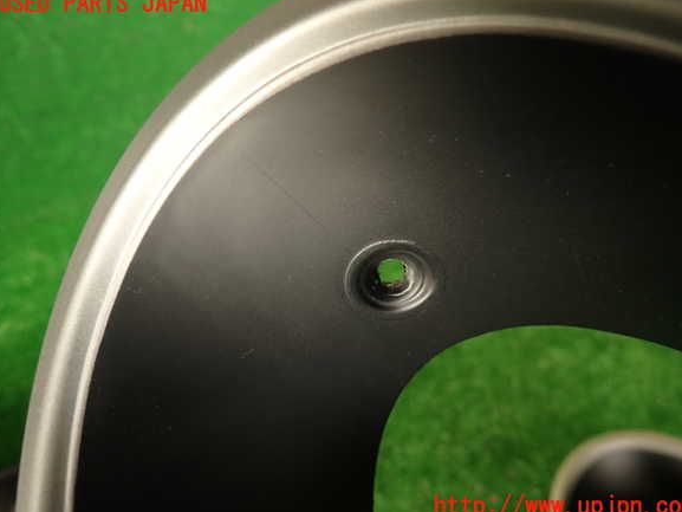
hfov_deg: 67.3
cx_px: 346
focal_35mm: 26
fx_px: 512
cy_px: 255
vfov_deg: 53.1
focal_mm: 4.5
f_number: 2
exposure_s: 1/60
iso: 125
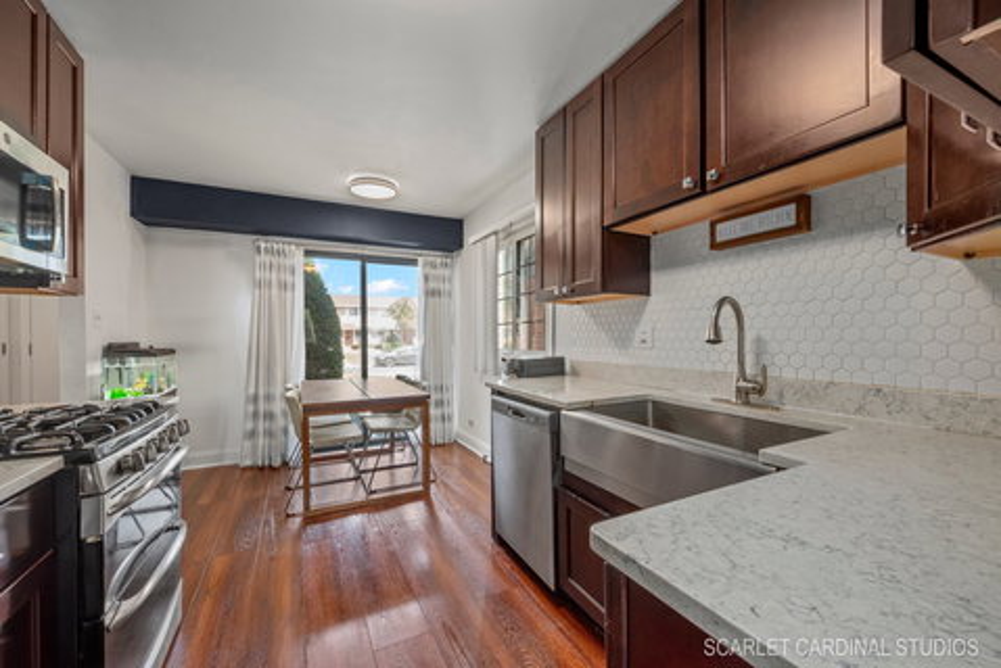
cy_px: 334
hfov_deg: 104.2
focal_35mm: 14
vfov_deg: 81.3
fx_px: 389
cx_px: 500
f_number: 11
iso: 640
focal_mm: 14
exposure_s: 1/10
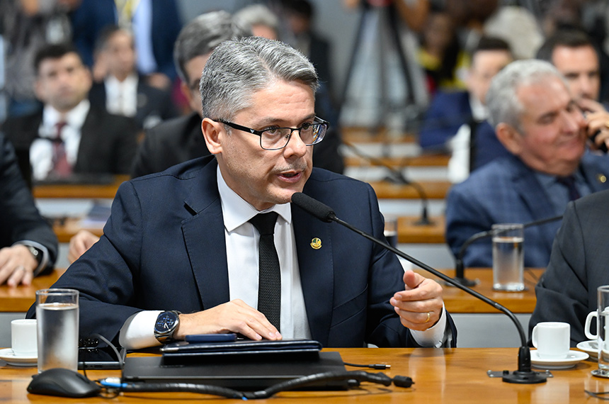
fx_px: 2583
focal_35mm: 153
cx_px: 304
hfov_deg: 13.4
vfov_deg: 8.9
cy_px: 202
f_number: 2.8
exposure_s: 1/200
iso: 2000
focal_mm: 102
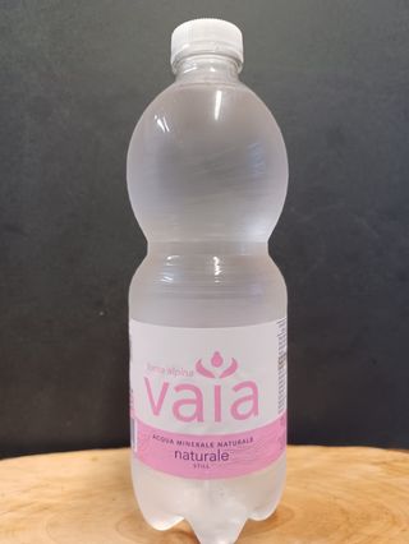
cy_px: 272
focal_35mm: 25
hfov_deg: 54.9
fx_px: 393
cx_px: 204
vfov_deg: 69.4
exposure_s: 1/33.3
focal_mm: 4.6
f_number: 1.8
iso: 400
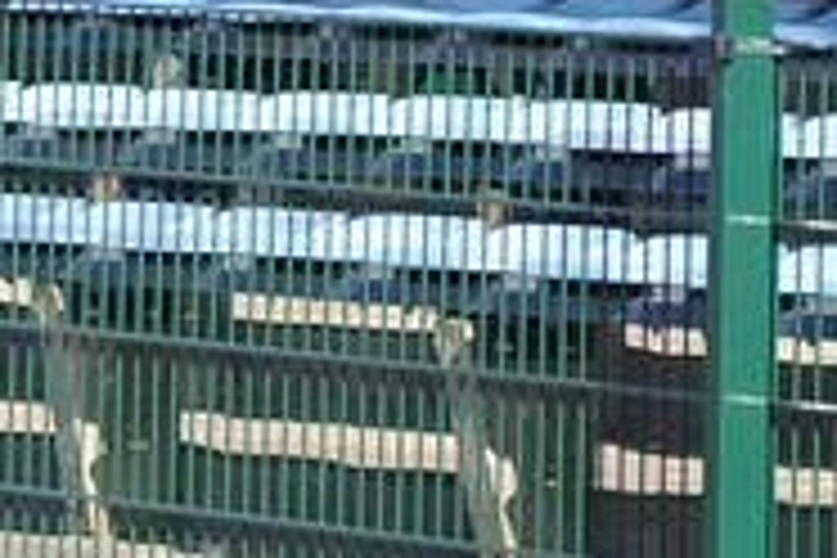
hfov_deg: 2.9
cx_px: -616
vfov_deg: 1.9
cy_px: -182
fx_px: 16745
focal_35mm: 720
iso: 400
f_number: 6.3
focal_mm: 105
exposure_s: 1/640
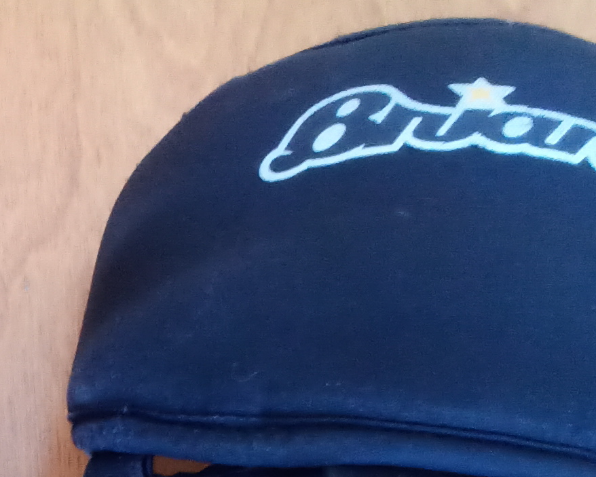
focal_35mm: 72
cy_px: 631
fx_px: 1270
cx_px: -44
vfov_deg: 19.5
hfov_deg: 24.8
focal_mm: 2.05
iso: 406
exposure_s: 1/15
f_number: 2.4
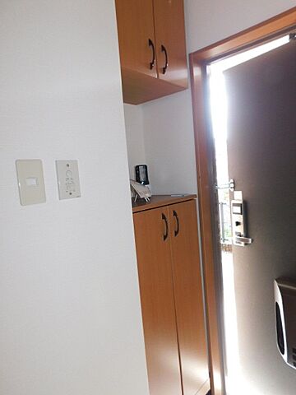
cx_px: 148
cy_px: 198
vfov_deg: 73.9
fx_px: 262
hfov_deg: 58.9
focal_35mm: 23
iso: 200
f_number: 3
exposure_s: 1/30
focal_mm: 4
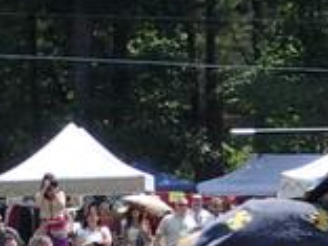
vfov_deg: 7.9
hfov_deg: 10.6
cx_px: 238
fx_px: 1772
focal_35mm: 187
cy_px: 257
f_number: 5
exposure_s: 1/320
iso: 100
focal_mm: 11.8
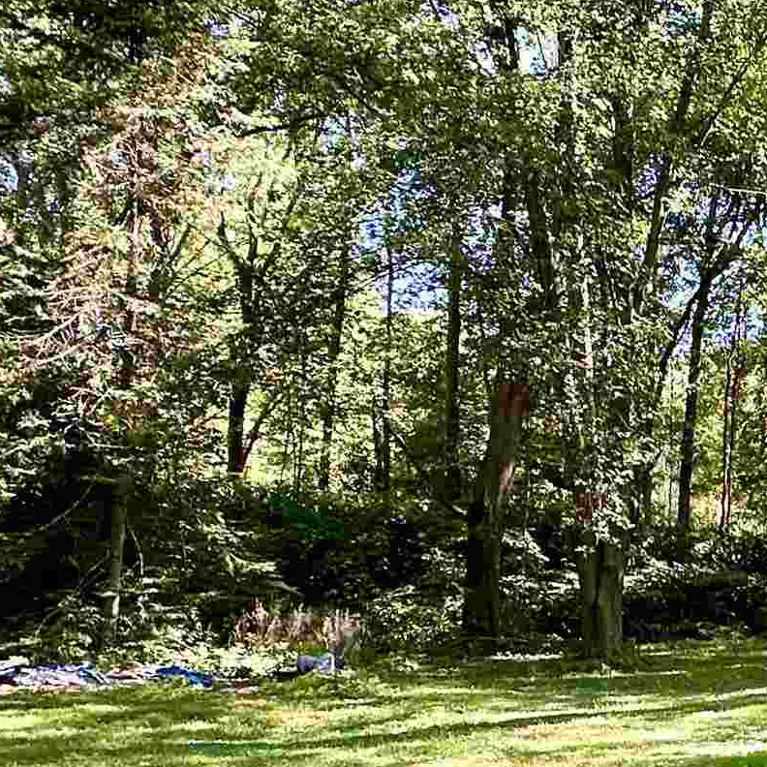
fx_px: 1203
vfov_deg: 34.6
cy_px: 570
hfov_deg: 28.3
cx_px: 1026
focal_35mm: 48
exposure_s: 1/99
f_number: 2.2
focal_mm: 2.22
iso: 40
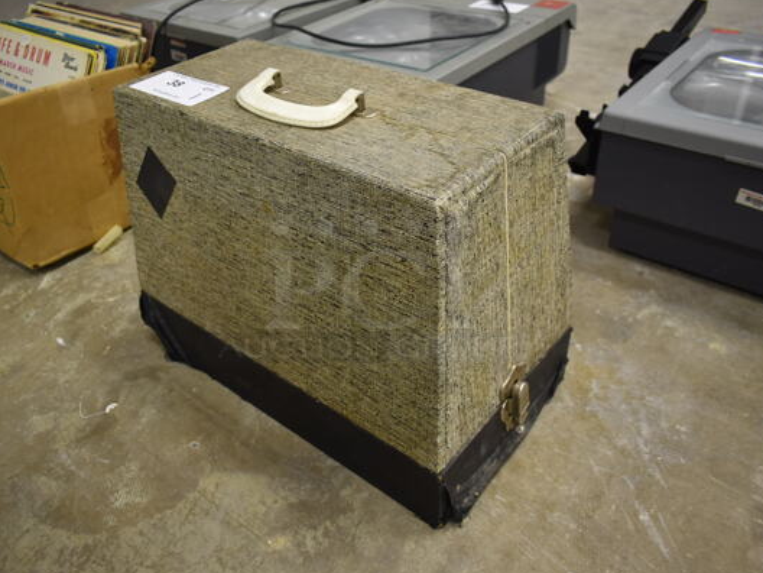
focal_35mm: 30
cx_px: 370
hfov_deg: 60.0
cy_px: 286
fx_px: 661
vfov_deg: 46.8
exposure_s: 1/30
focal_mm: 18
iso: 500
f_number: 3.5
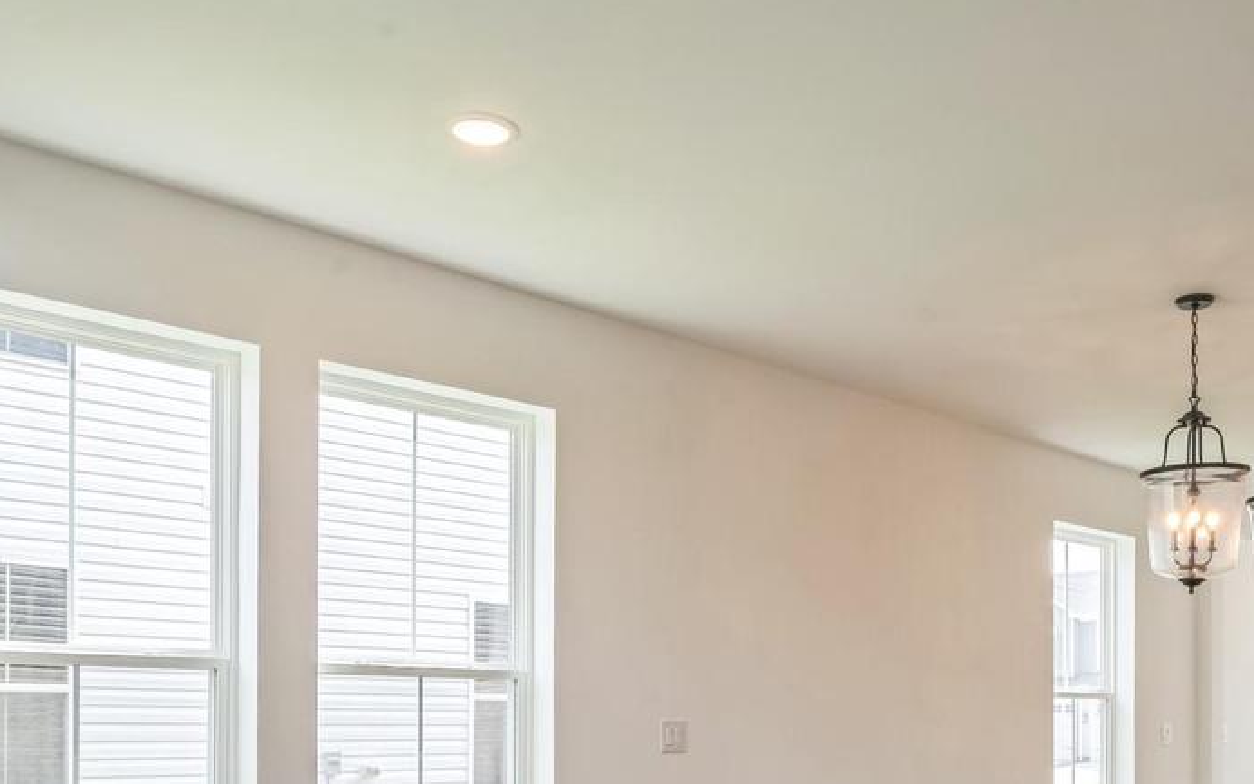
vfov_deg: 33.0
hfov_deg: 53.7
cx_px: 735
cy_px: 741
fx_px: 1230
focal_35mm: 36
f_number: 10
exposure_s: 1/60
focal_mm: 17
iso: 320
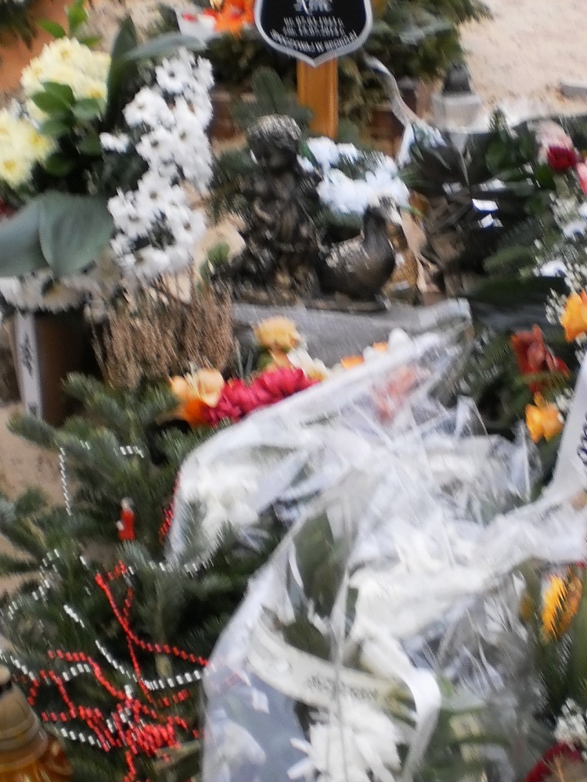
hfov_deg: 20.6
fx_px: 1583
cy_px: 280
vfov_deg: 27.7
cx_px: 518
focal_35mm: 70
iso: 100
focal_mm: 6.3
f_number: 3.1
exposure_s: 1/50
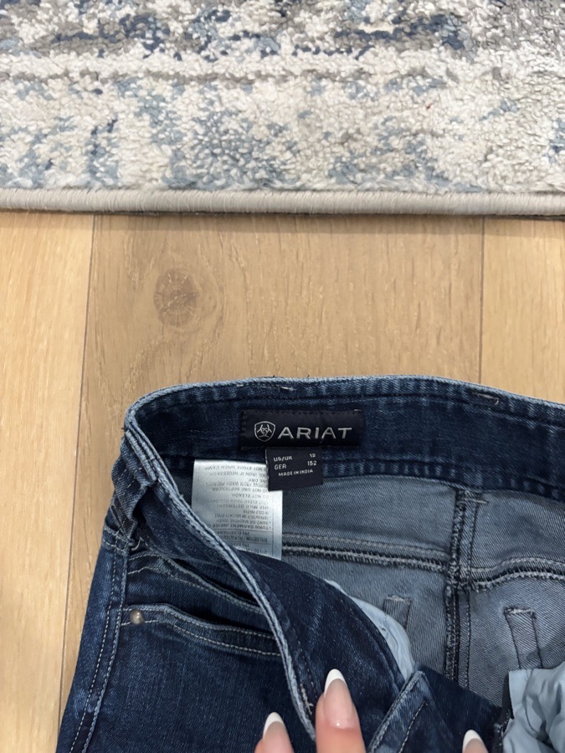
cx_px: 282
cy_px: 376
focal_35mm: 26
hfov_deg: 53.1
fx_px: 566
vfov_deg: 67.3
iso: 500
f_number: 1.6
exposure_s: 1/60
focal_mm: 5.96
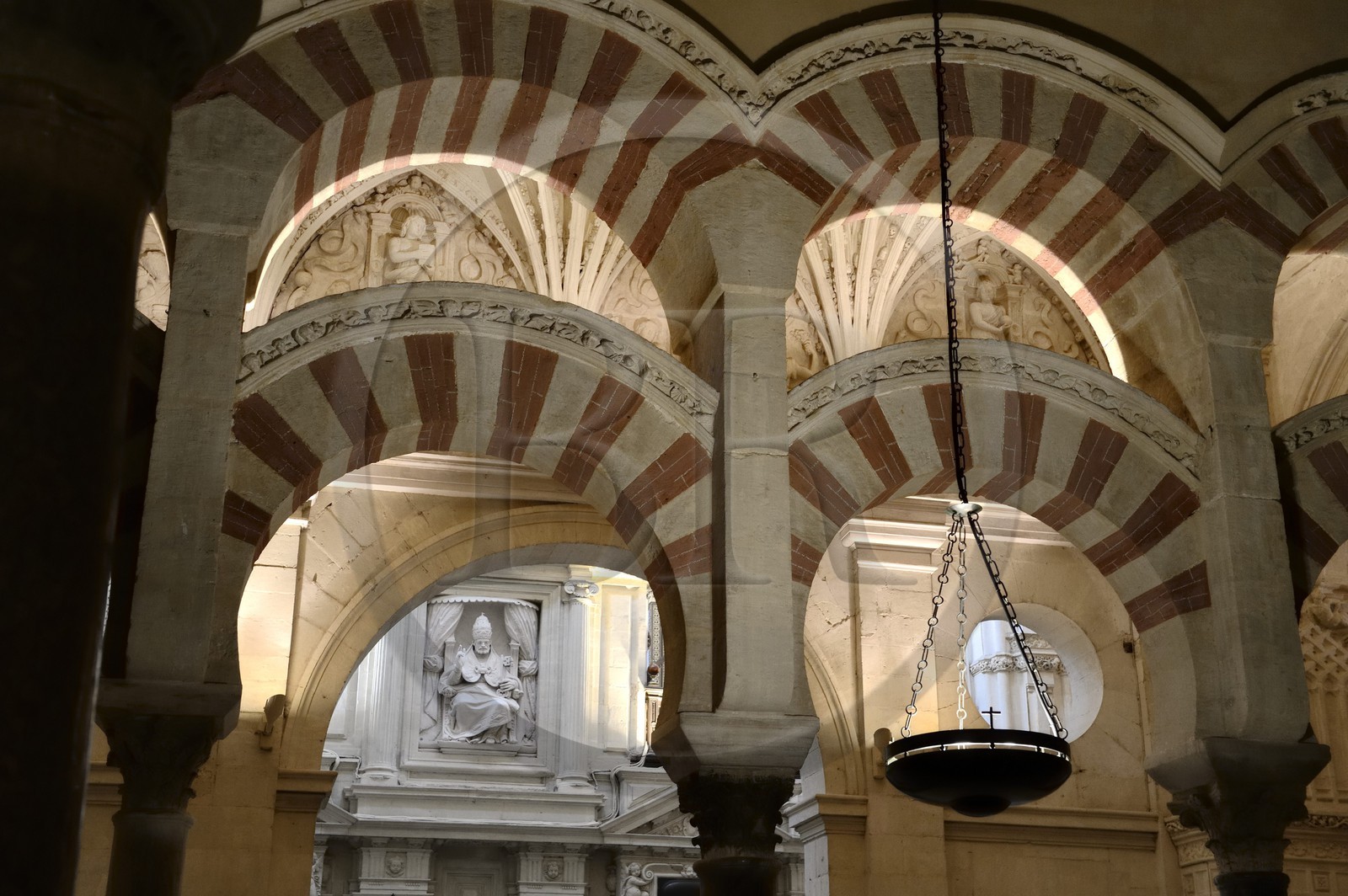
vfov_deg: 28.0
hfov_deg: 41.1
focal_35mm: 48
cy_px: 448
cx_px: 674
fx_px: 1796
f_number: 5.6
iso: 1600
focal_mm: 48
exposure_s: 1/25
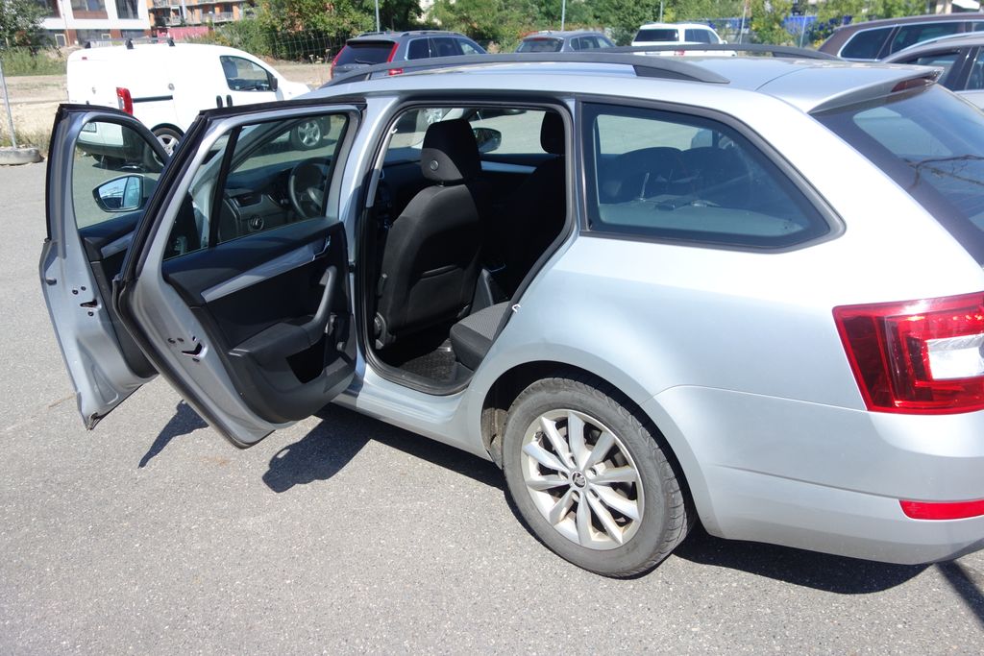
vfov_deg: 46.4
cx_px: 492
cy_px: 328
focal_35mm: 28
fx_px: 765
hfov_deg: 65.5
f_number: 2
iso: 125
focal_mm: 10.4
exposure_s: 1/2000
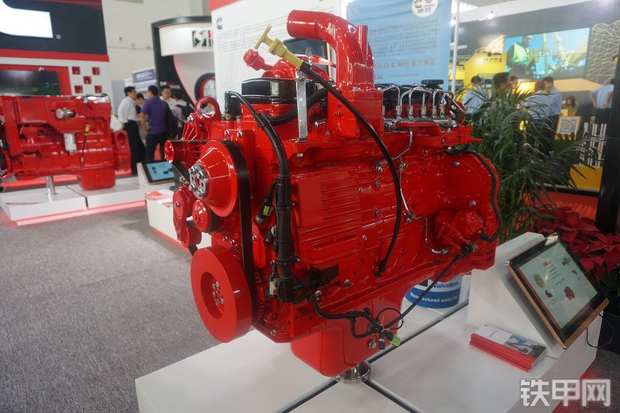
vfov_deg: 53.1
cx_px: 310
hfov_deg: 73.8
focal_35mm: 24
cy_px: 206
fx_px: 413
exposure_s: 1/60
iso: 320
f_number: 4
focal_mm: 16
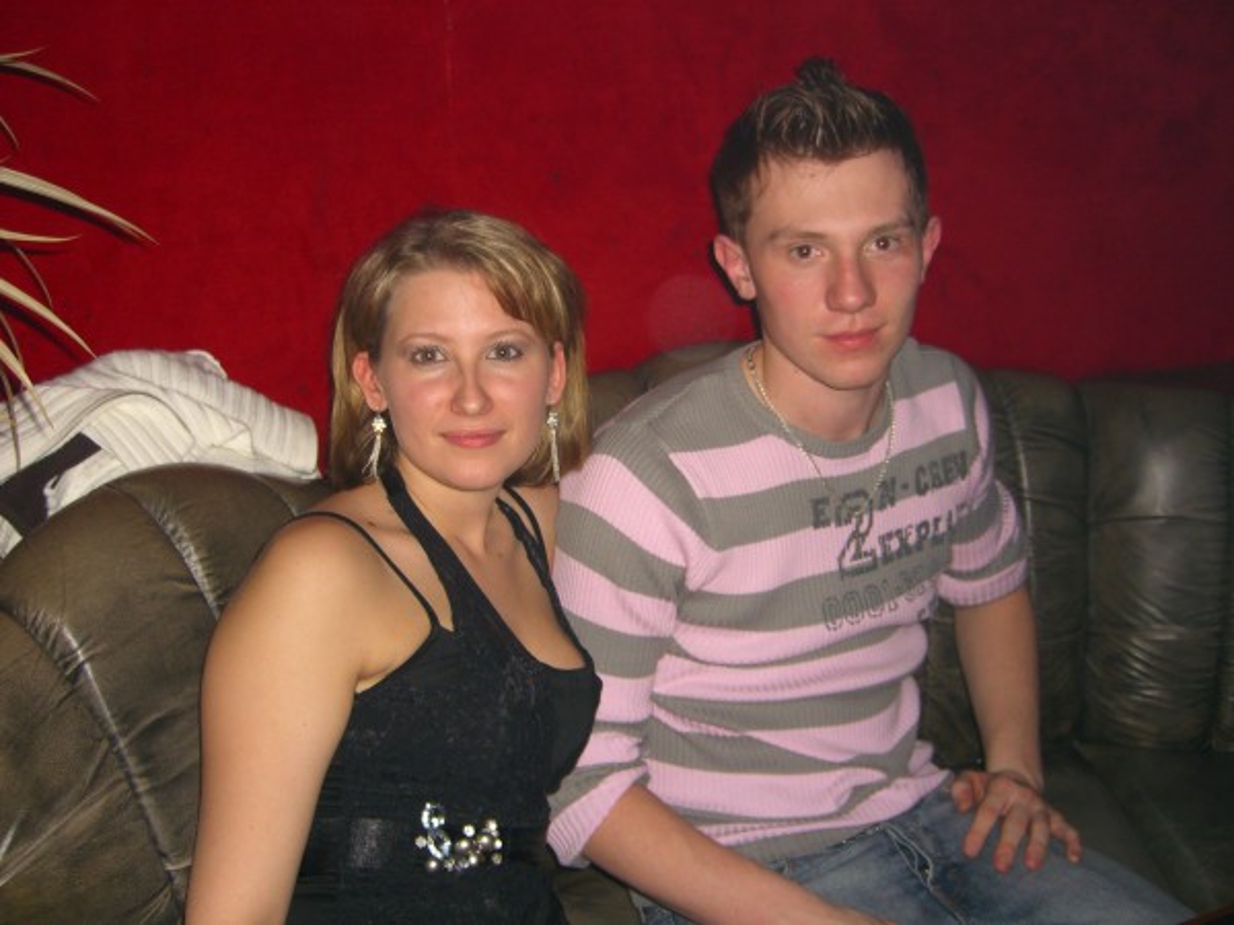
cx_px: 617
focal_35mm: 38
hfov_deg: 49.0
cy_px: 462
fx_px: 1355
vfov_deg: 37.7
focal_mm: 7.9
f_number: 2.8
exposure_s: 1/60
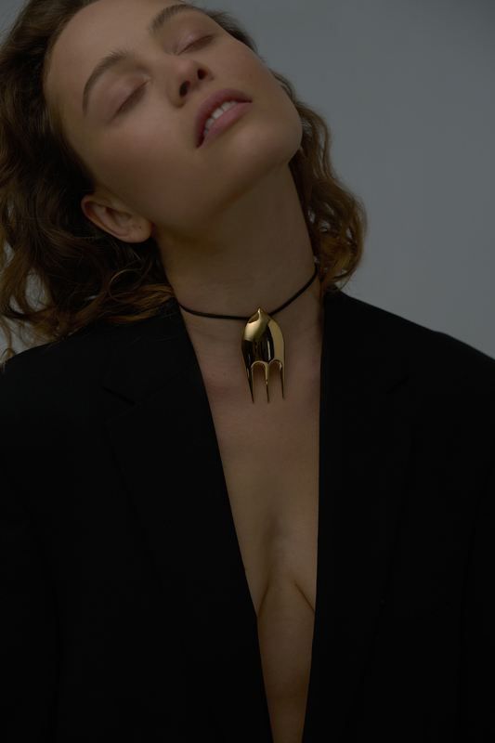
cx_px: 248
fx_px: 1754
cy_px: 372
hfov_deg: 16.1
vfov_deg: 23.9
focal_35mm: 85
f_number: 3.2
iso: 200
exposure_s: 1/250
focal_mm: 85
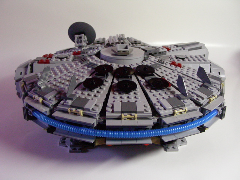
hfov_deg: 45.8
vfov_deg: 35.1
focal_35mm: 41
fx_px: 284
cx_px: 120
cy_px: 90
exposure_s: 1/32.4
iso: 400
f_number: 3.5
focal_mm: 6.8
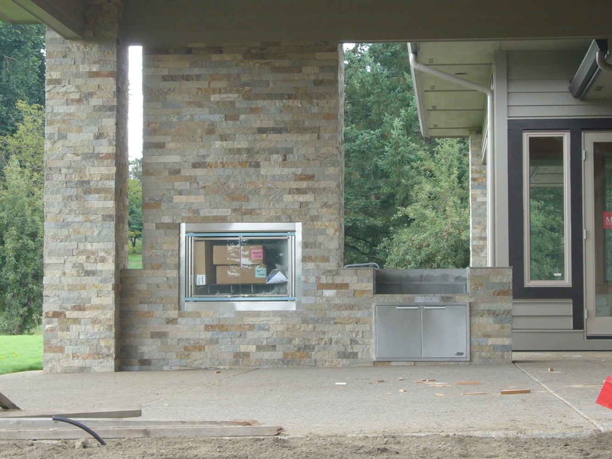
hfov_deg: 21.1
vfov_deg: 15.9
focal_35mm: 93
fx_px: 1644
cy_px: 230
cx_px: 306
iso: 100
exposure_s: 1/60
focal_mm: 11.2
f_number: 4.3
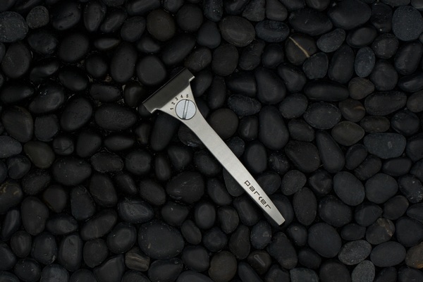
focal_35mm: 52
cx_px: 212
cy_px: 141
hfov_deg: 37.9
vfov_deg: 25.8
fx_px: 617
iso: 500
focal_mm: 35
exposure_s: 1/80
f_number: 9
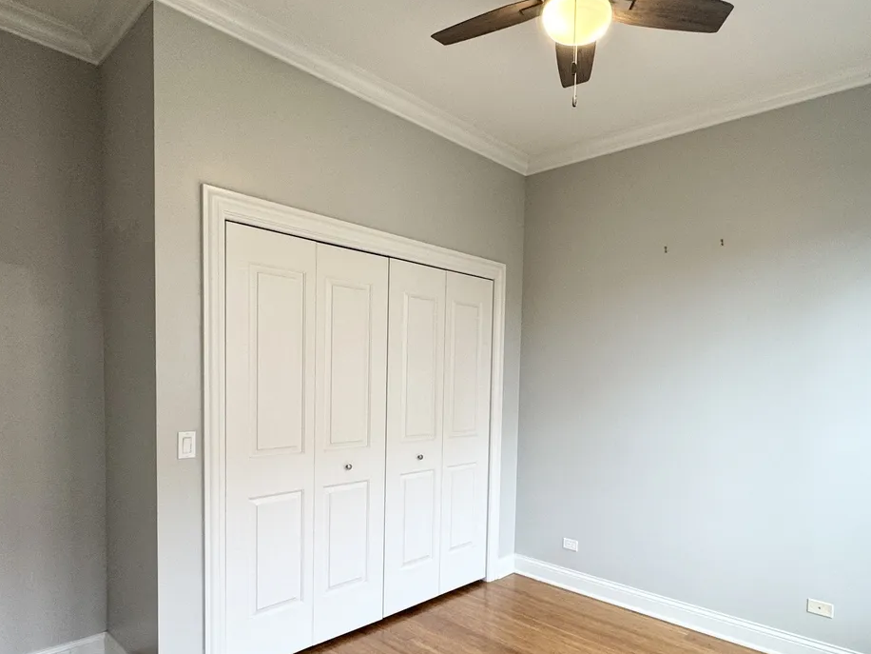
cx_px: 494
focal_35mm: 22
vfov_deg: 60.4
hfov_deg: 76.0
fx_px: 554
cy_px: 404
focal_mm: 2.22
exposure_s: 1/120
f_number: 2.2
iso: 125
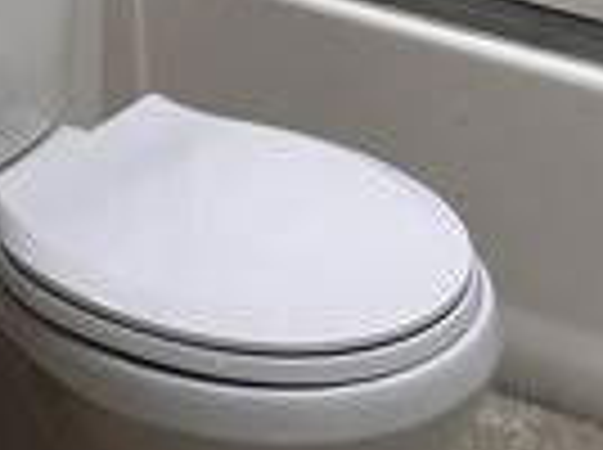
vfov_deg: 11.2
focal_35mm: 115
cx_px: 180
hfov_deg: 17.1
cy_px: -558
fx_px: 2000
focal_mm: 6.86
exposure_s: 1/60
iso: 200
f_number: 1.78
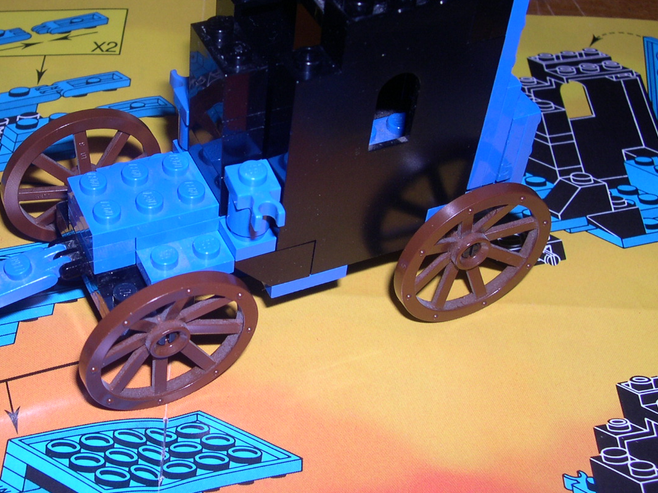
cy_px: 191
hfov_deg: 33.2
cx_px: 175
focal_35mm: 57
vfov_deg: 25.6
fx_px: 1083
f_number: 7.6
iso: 100
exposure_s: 1/60
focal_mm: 8
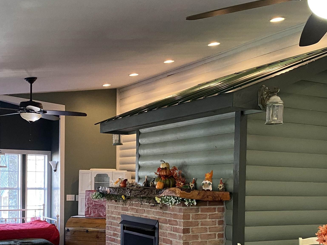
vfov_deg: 27.6
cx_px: 177
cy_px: 188
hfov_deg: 36.8
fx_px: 491
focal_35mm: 52
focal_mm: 4.25
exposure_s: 1/60
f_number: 1.8
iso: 320
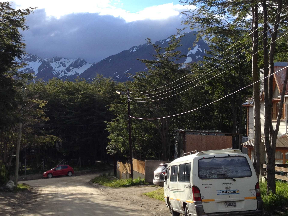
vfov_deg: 24.4
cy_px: 89
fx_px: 499
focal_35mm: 60
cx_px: 96
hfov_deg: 31.9
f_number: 2.4
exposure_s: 1/1175
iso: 50
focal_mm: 4.28
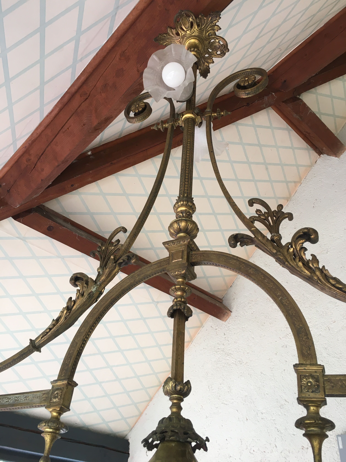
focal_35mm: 29
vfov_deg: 61.7
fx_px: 386
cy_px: 231
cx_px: 173
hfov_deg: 48.2
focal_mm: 4.15
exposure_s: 1/33
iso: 40
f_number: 2.2
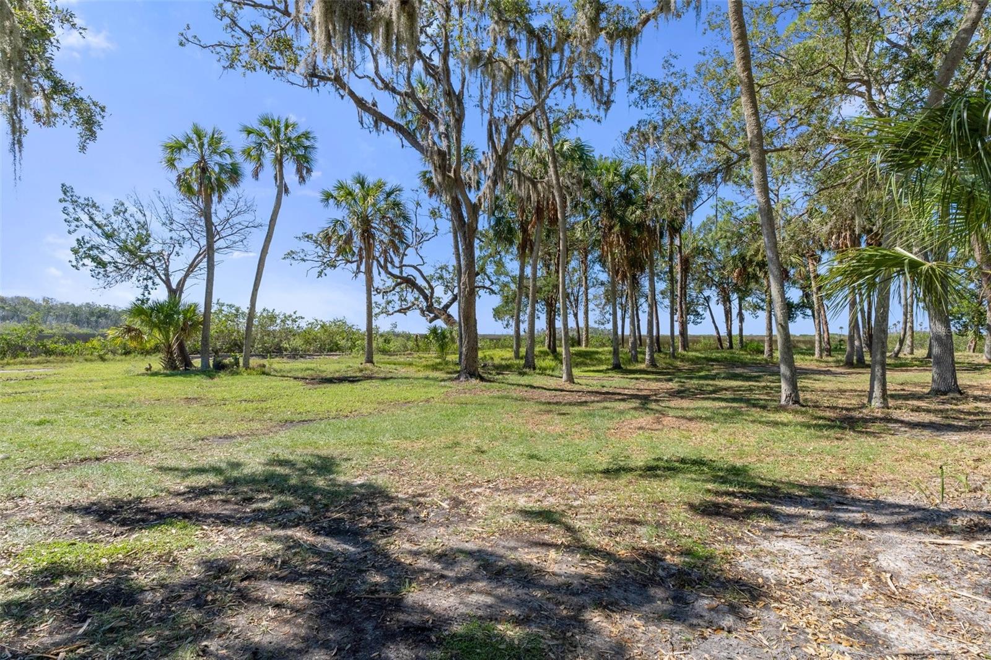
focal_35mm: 18
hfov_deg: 90.0
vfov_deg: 67.4
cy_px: 330
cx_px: 496
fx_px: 495
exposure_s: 1/800
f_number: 8
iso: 320
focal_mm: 12
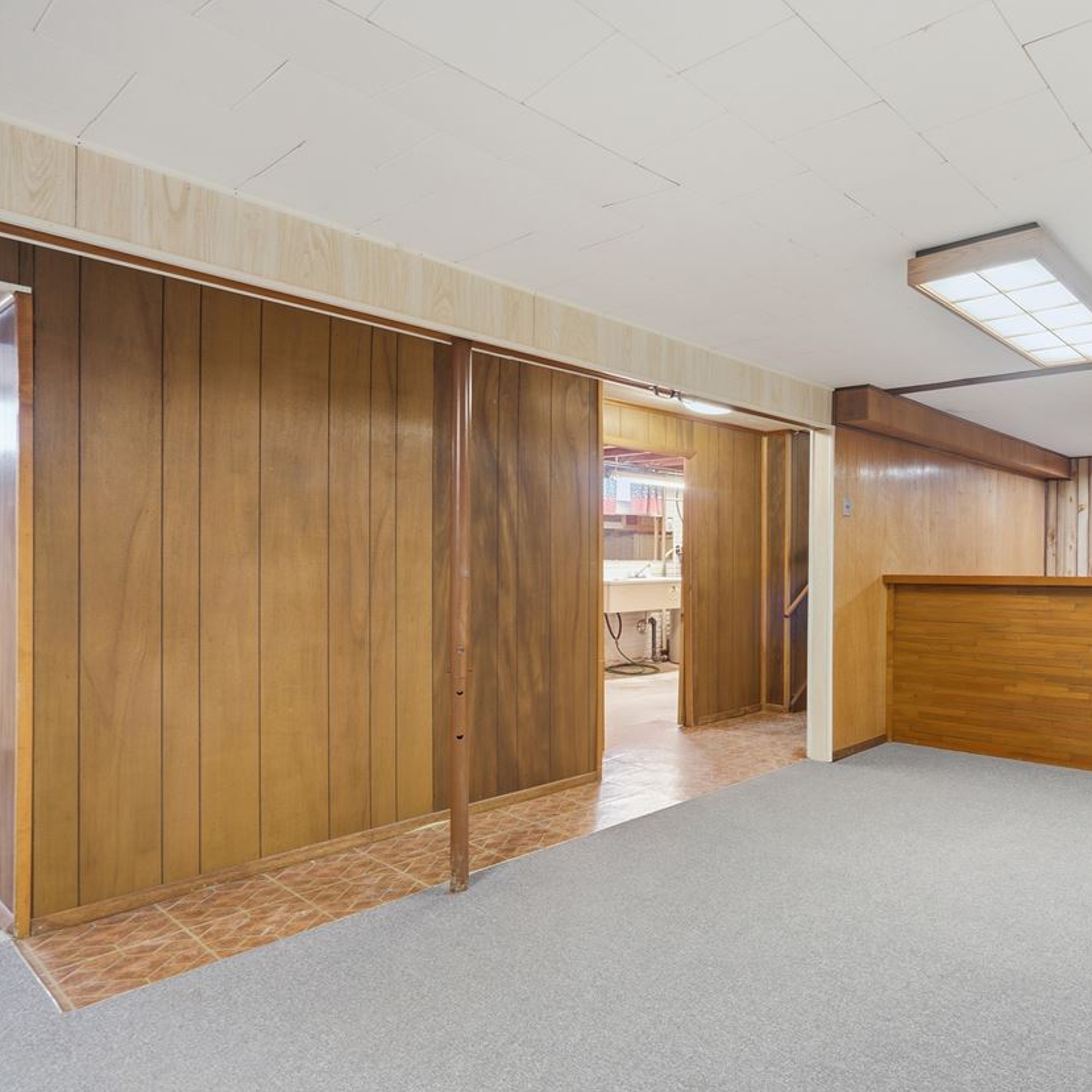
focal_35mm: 21
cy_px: 539
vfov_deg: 72.1
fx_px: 749
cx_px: 834
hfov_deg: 67.1
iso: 400
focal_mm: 16
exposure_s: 1/8
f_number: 10
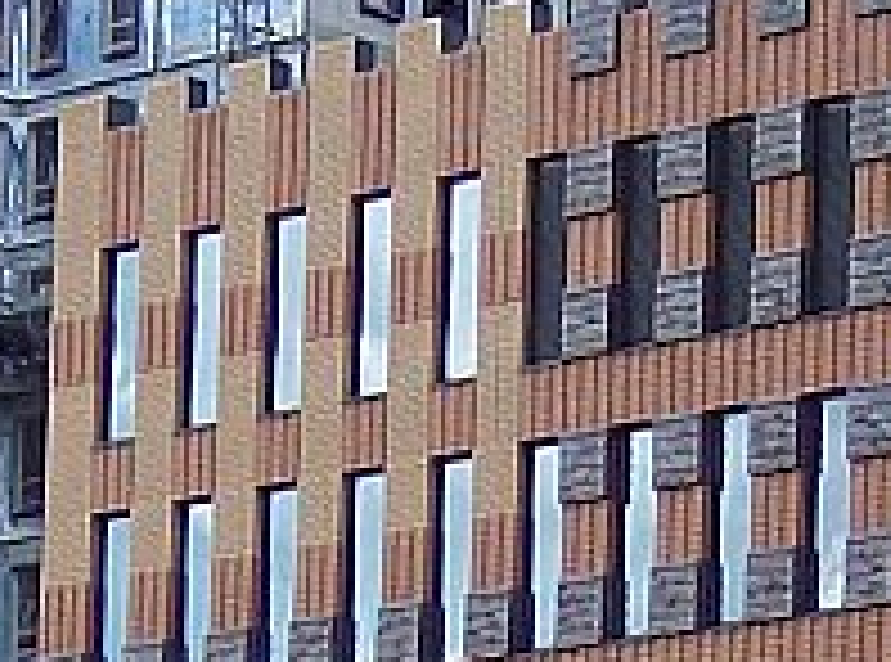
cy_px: 1110
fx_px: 6104
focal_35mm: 238
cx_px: 450
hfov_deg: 8.3
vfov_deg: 6.1
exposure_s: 1/546
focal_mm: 7.7
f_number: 3.1
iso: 100
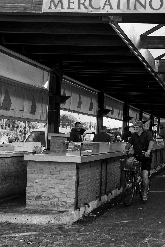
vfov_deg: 34.5
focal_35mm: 58
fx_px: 399
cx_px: 163
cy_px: 122
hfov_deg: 22.5
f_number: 3.2
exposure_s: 1/210
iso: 200
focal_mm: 25.4
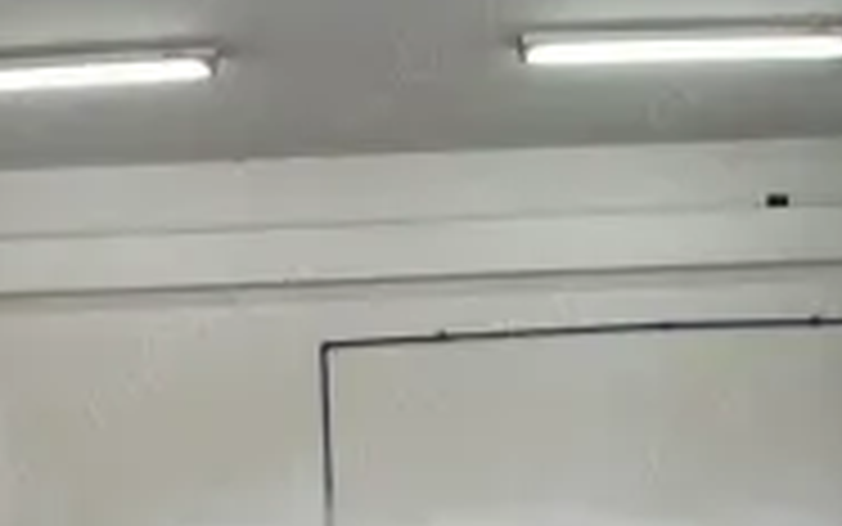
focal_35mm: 59
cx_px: 311
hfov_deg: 34.3
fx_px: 1354
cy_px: 787
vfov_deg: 19.3
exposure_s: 1/50
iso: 80
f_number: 1.8
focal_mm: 3.98
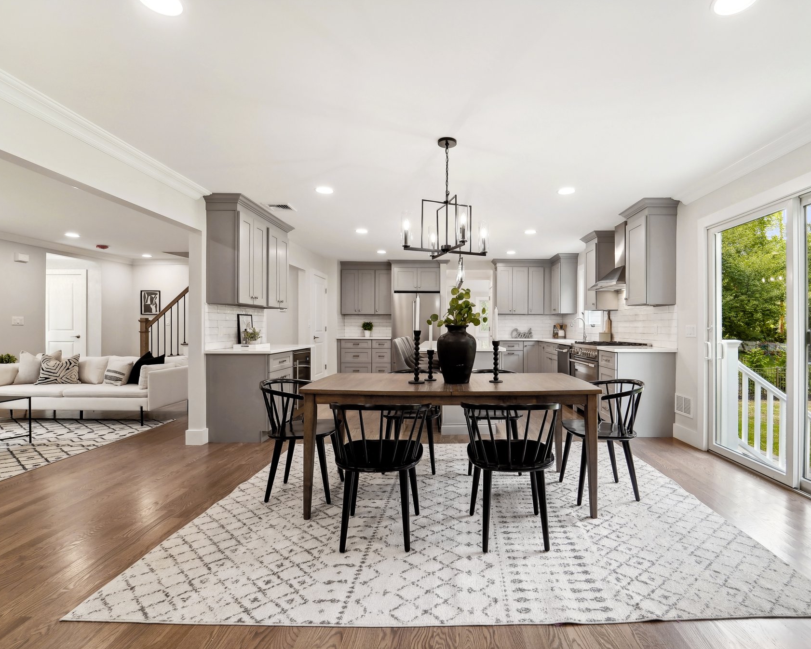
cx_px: 451
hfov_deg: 92.7
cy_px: 326
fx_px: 384
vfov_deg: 80.4
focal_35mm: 16
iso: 400
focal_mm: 14
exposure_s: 1/20
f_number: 8
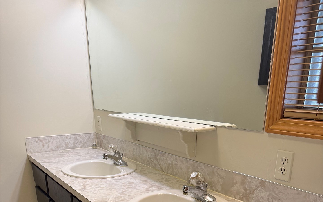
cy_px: 211
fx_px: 299
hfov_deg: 56.7
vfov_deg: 33.5
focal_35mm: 34
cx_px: 161
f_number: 1.78
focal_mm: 6.76
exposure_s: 1/120
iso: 200
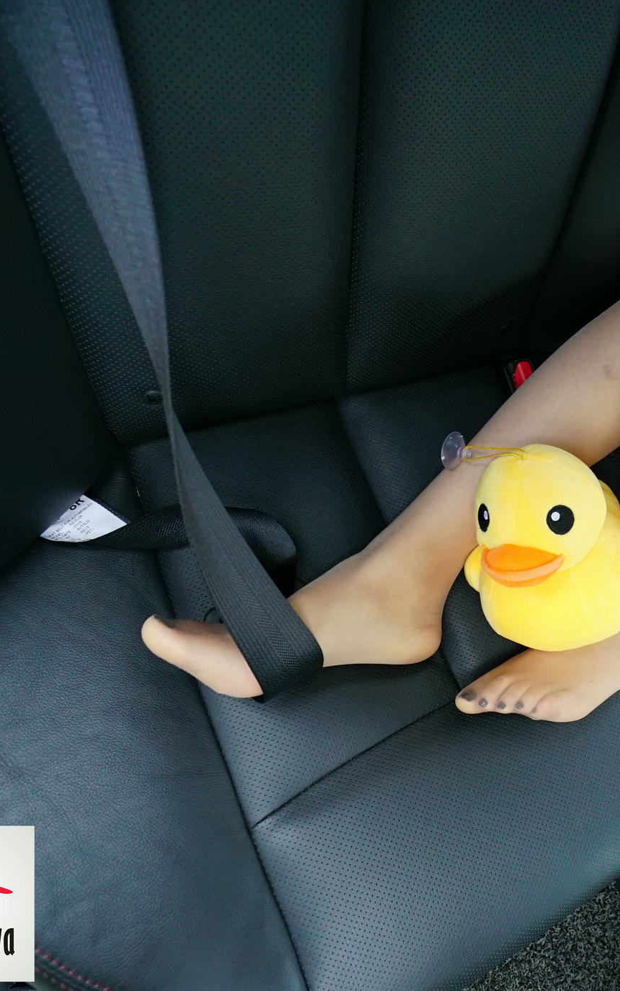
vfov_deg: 72.5
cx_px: 613
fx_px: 676
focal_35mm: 25
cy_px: 501
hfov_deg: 42.8
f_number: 5.6
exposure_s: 1/60
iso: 2500
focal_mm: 16
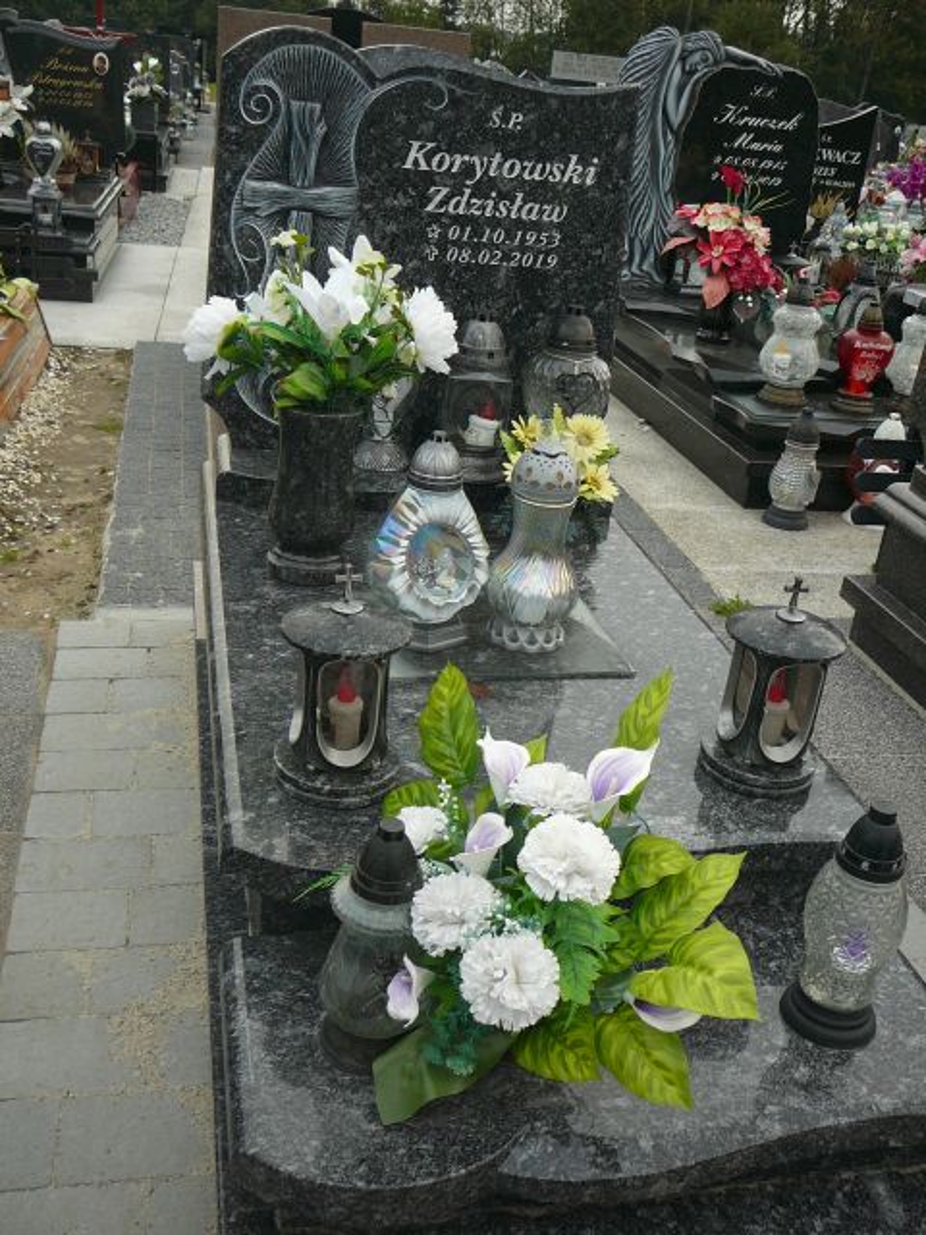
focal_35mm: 35
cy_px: 618
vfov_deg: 52.6
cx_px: 463
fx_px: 1248
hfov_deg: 40.7
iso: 80
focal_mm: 5.2
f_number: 2.8
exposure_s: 1/60
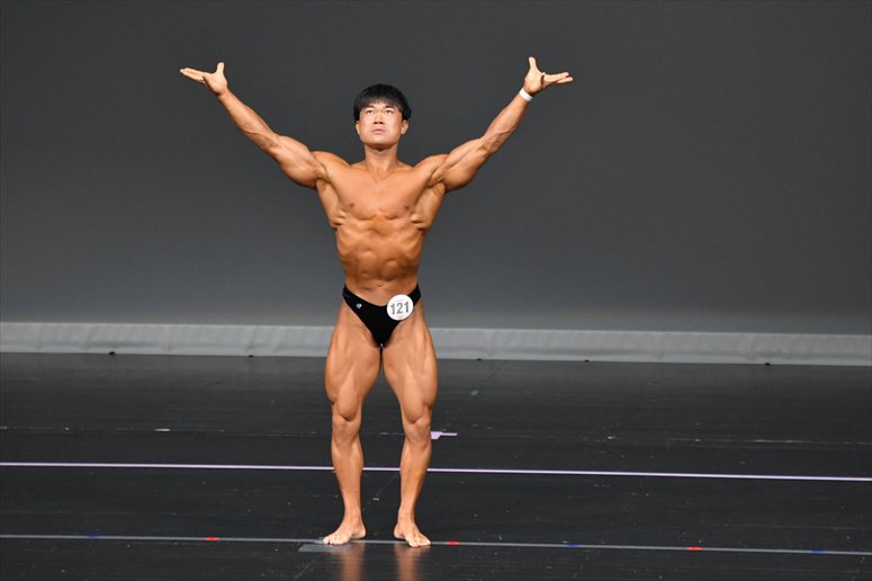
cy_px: 290
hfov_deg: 6.5
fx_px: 7626
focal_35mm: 315
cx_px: 436
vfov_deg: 4.4
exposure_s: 1/400
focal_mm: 210
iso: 4000
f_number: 5.6
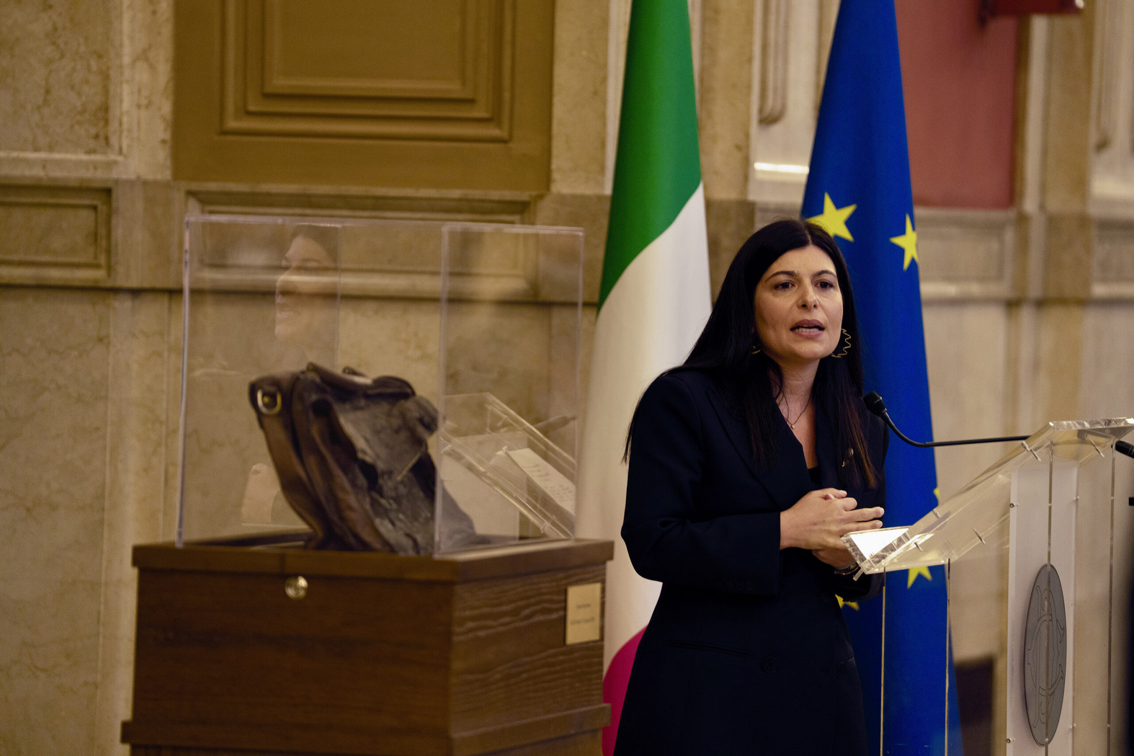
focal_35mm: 200
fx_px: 6300
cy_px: 378
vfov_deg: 6.9
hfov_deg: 10.3
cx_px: 567
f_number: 2.8
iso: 1600
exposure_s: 1/100
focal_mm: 200
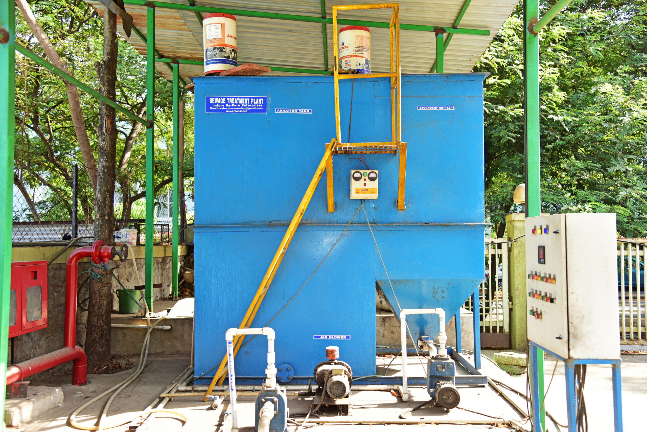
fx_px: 629
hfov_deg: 54.4
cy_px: 216
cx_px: 324
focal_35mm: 35
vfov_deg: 37.9
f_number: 4.5
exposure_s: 1/125
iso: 160
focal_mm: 35
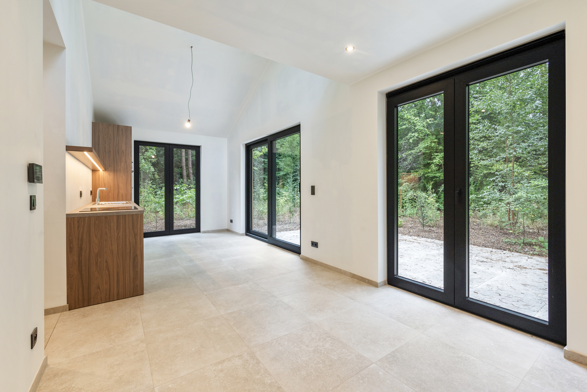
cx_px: 294
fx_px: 245
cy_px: 196
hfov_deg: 100.4
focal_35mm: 15
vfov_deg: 77.4
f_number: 8
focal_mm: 15
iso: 250
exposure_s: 1/20
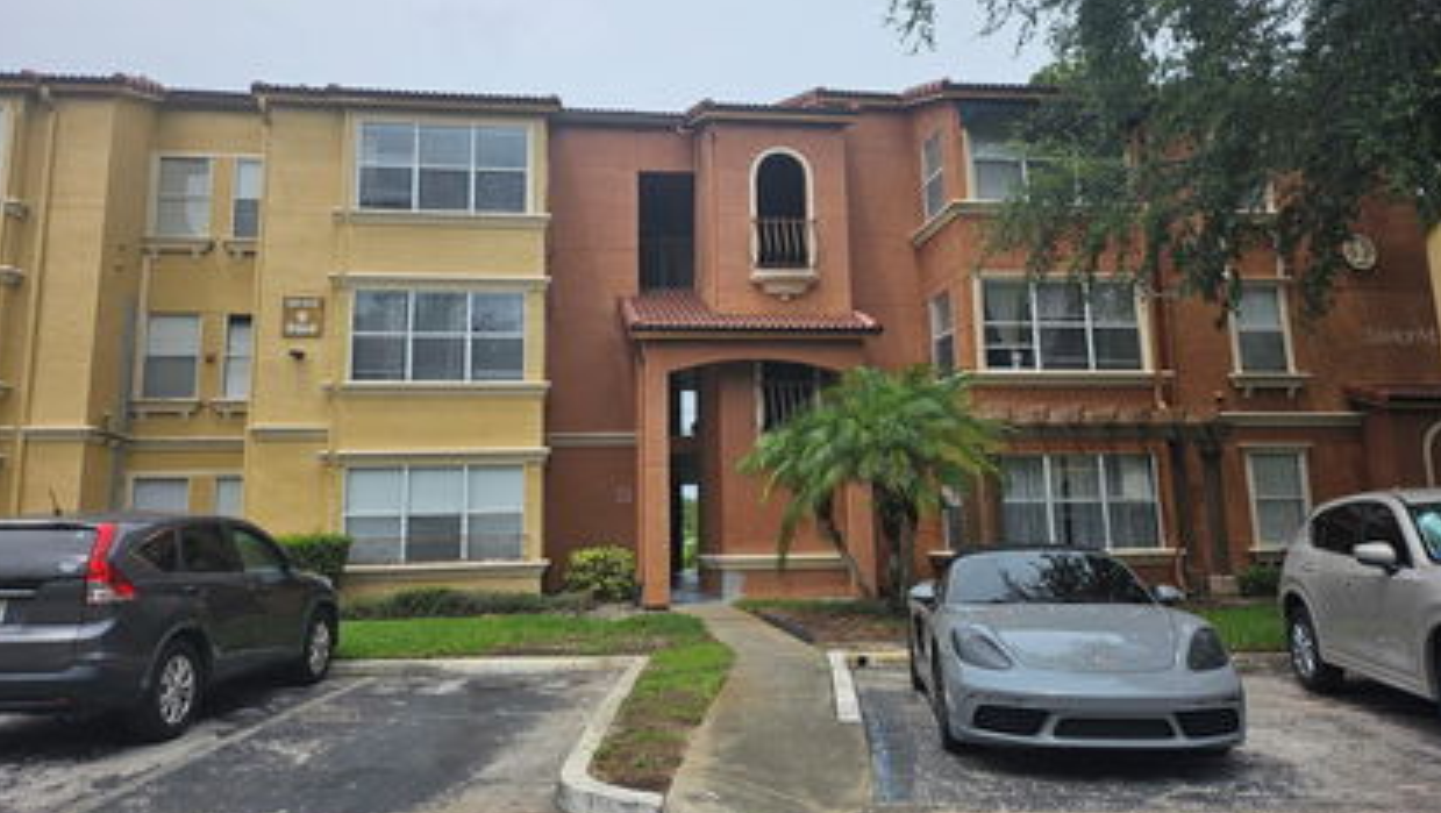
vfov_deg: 42.8
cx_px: 710
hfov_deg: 69.8
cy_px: 335
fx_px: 1032
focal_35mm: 27
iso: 50
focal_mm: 5
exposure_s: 1/4222
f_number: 1.8
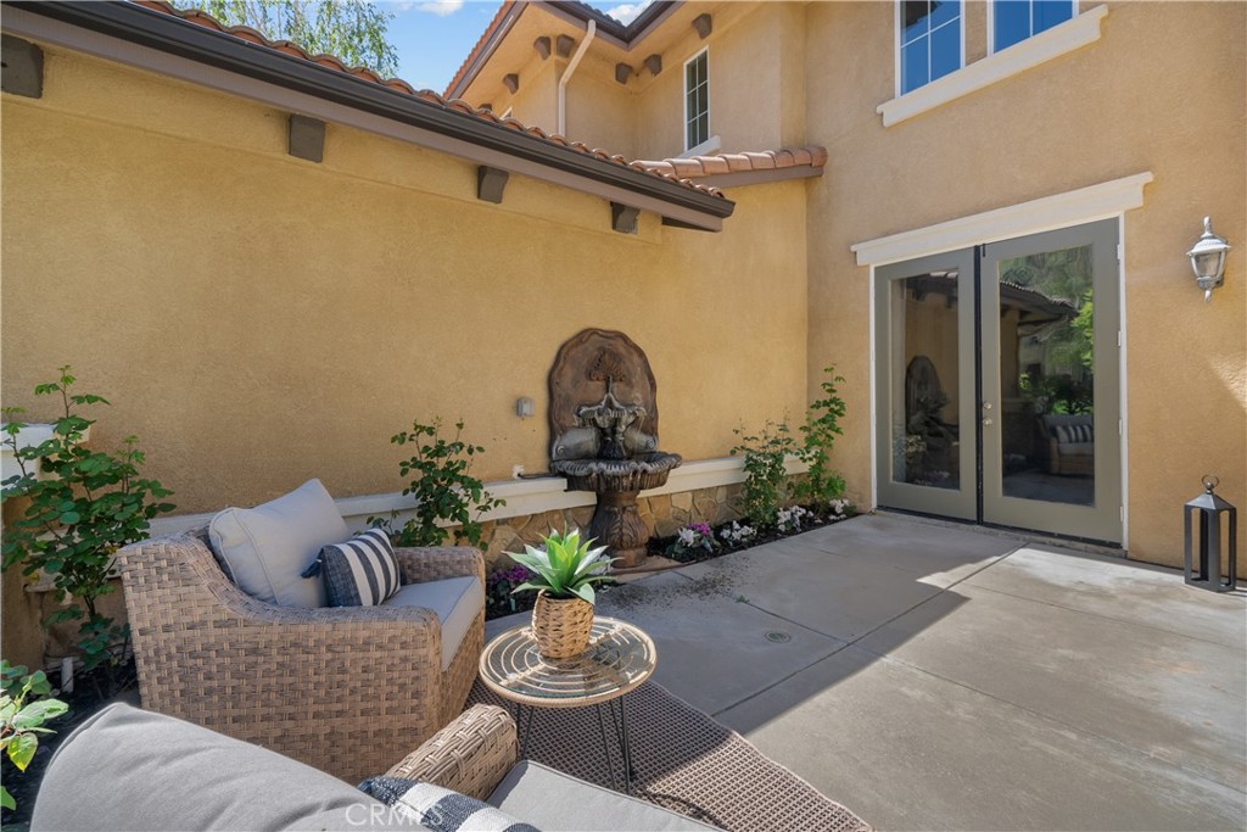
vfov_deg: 81.2
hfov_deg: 104.2
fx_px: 485
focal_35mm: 14
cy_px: 416
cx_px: 624
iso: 200
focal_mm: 14
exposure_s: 1/60
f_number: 9
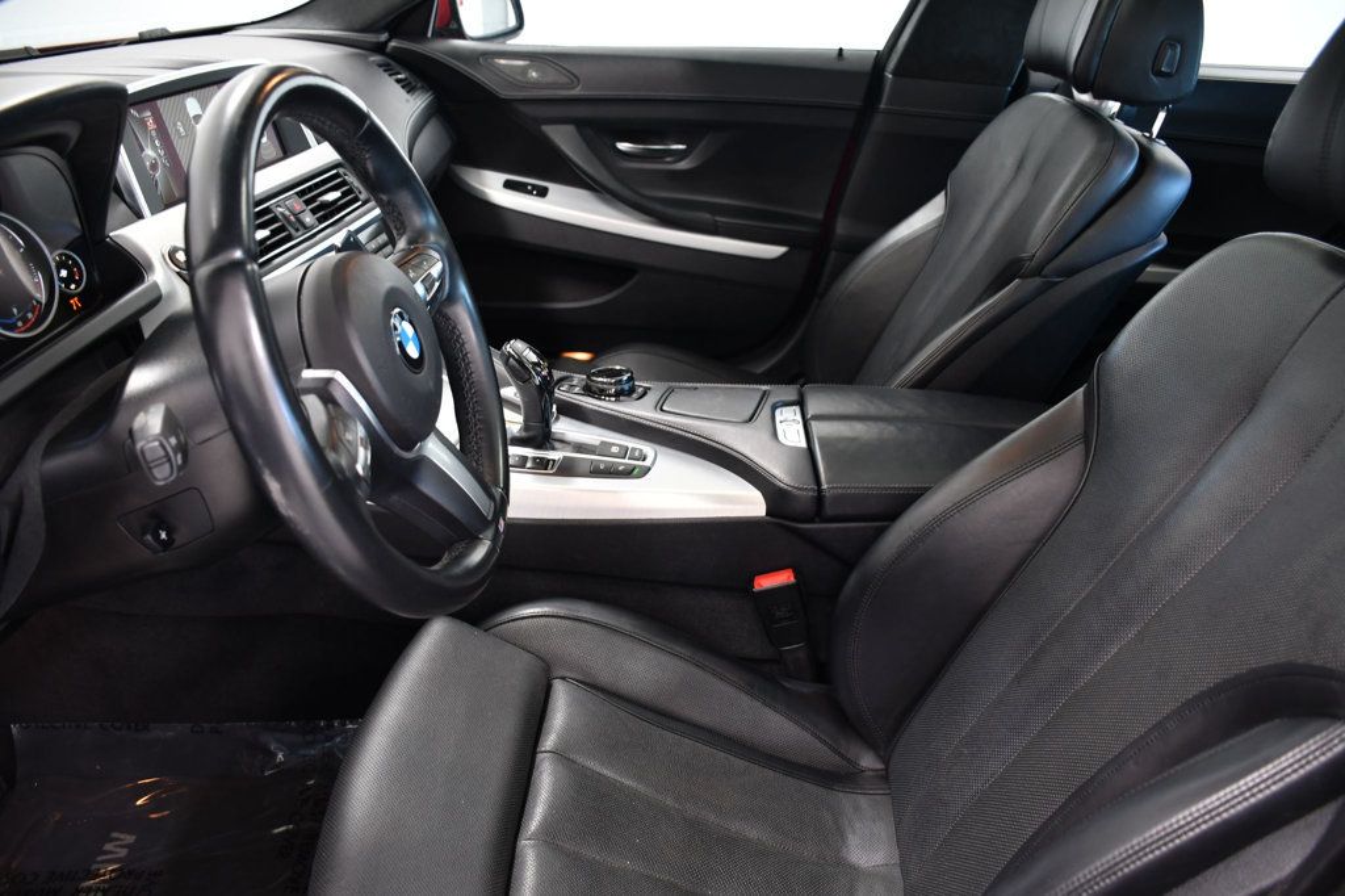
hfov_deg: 67.4
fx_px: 1008
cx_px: 672
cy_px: 448
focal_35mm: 27
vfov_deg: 47.9
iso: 400
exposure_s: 1/50
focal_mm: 18
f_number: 3.5
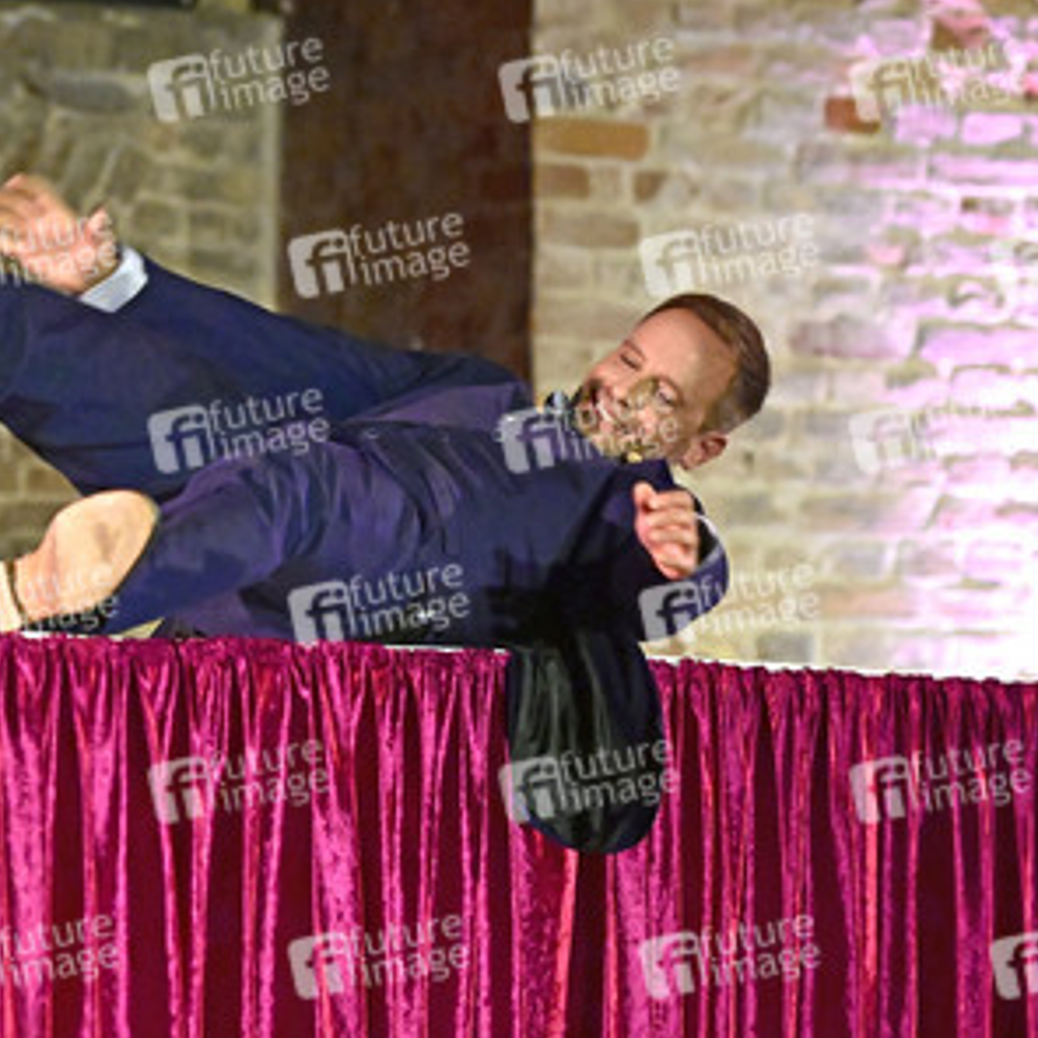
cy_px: 519
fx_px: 4478
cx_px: 286
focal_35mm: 132
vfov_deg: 13.2
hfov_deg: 13.2
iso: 8000
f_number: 2.8
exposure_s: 1/320
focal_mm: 102
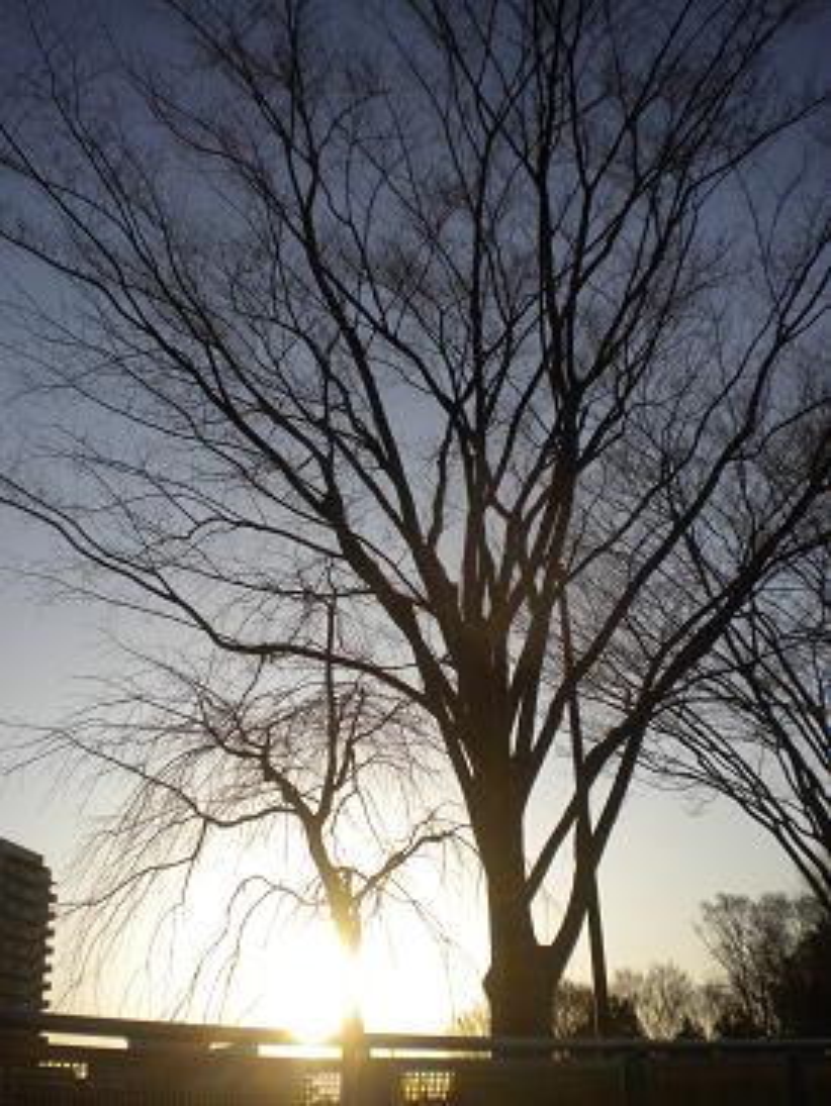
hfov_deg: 40.7
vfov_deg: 52.6
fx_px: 1120
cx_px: 416
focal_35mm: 35
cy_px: 553
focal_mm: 6.3
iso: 80
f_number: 4.6
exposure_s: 1/963
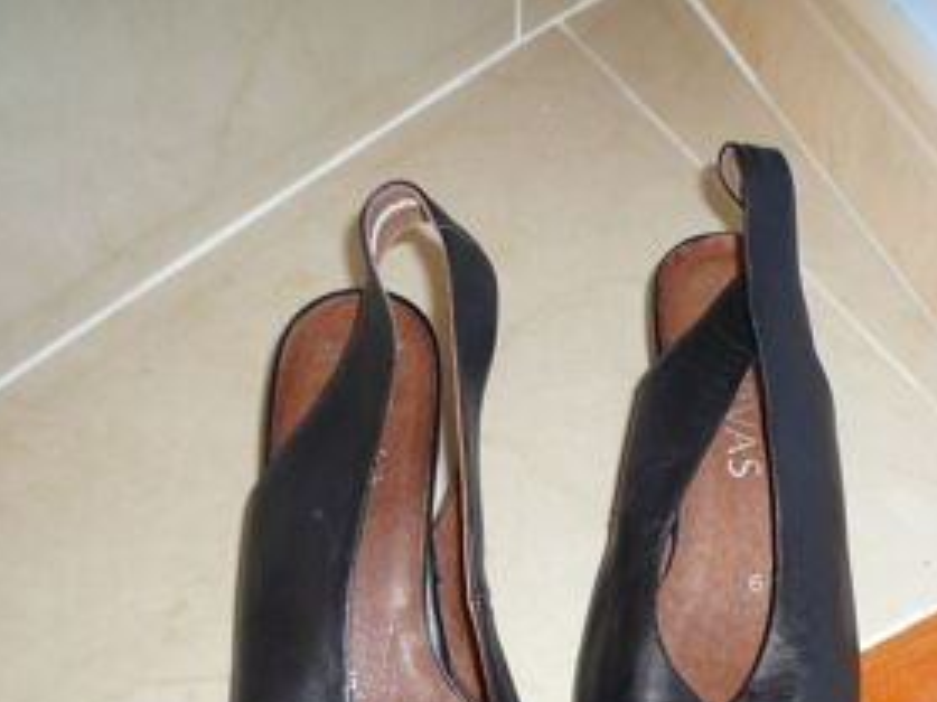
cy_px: 601
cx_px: 618
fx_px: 1163
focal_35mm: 43
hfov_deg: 43.3
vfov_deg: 32.3
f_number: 2.8
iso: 100
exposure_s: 1/30
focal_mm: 4.4
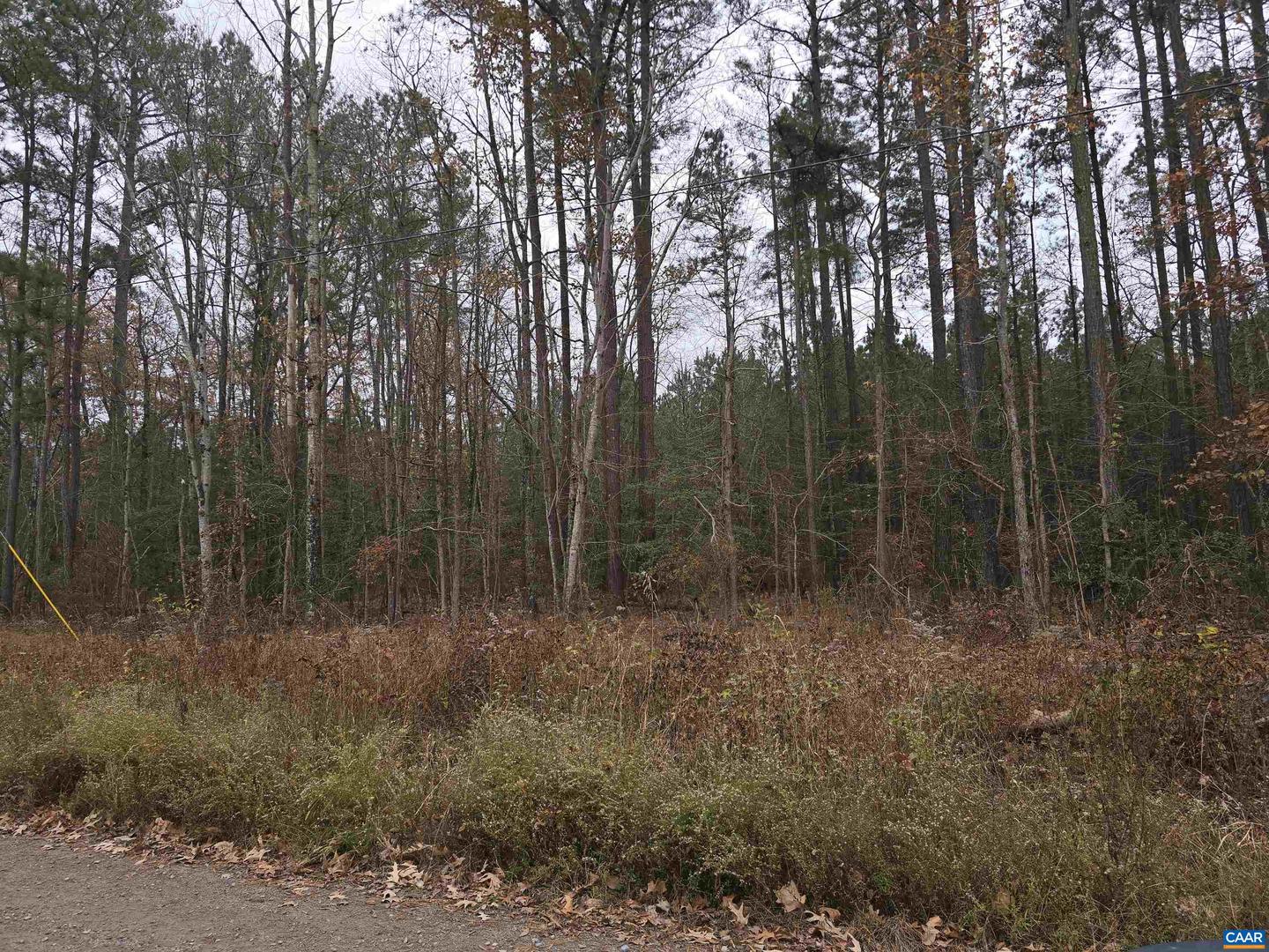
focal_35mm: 23
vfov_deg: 58.9
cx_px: 634
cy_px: 476
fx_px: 843
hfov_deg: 73.9
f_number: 1.7
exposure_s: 1/120
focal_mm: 6.3
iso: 12
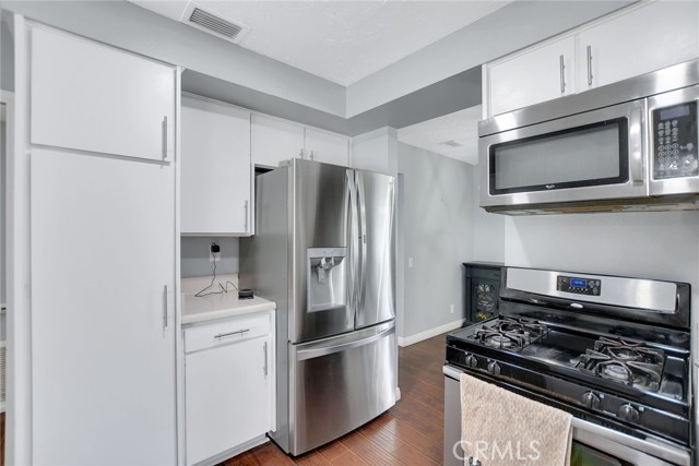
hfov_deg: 100.4
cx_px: 350
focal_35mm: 15
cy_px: 233
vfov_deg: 77.4
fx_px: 291
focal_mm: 10
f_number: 3.5
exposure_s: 1/40
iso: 400
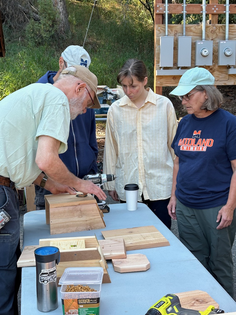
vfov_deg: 39.7
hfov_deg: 30.3
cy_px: 158
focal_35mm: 48
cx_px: 118
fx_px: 436
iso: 50
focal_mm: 6.86
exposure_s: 1/234
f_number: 1.78
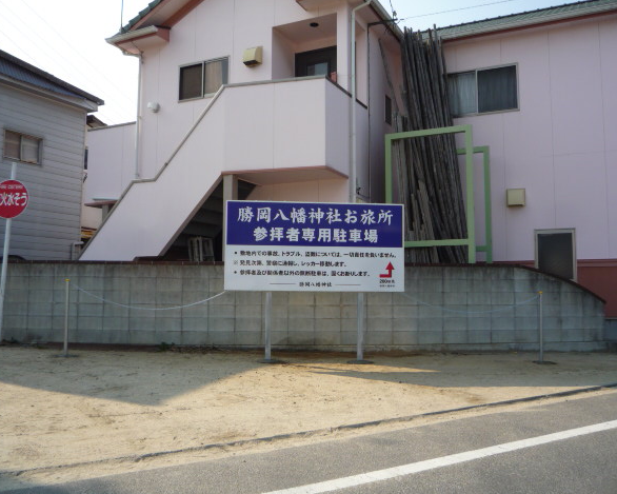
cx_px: 323
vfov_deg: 45.8
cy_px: 242
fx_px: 584
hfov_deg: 55.6
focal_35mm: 32
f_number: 4.5
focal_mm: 5.2
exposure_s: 1/400
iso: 100
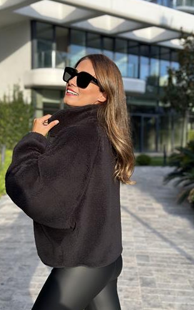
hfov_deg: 24.9
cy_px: 155
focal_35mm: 52
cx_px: 85
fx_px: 439
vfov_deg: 38.8
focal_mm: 6.86
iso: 80
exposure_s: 1/1414
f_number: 1.78
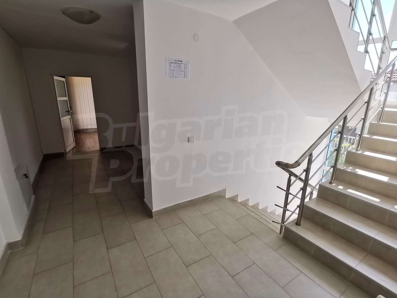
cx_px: 198
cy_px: 149
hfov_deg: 91.0
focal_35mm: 17
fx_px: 195
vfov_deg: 74.7
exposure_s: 1/321
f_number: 2.2
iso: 50
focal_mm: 2.23
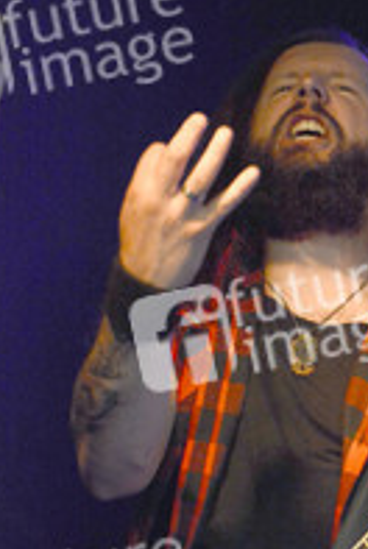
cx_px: 354
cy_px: 465
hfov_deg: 5.7
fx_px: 3713
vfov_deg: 8.4
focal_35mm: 243
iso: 4000
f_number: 2.8
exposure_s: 1/200
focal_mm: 120
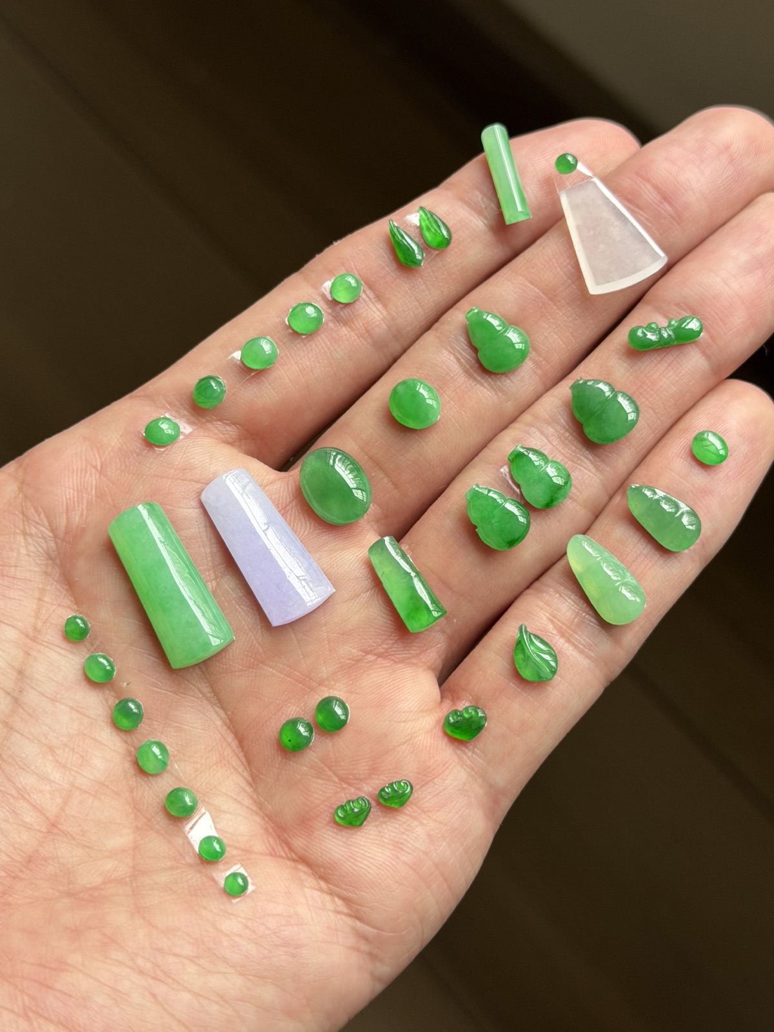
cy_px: 516
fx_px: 1431
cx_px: 387
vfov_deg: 39.7
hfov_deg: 30.3
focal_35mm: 48
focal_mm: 6.76
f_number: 1.78
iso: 50
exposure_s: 1/167
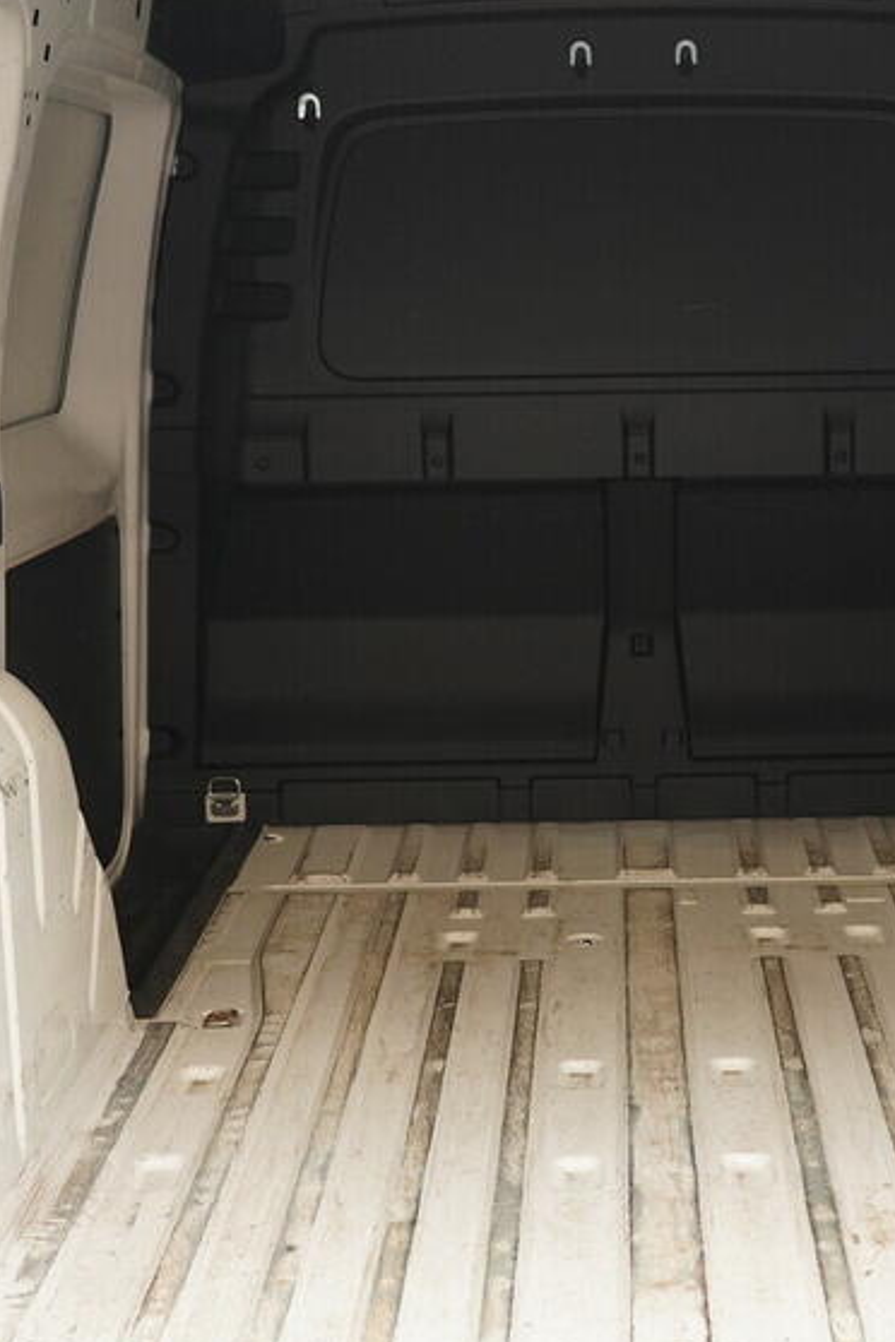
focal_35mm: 66
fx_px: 2461
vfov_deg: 30.5
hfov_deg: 20.5
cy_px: 732
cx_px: 635
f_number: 2.8
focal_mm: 24
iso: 1000
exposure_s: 1/125
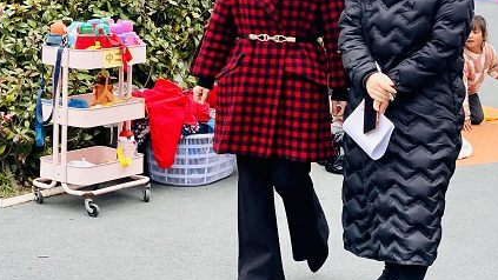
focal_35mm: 83
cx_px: 331
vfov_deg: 14.5
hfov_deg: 25.5
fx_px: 1096
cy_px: 78
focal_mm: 6
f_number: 2
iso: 40
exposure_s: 1/122
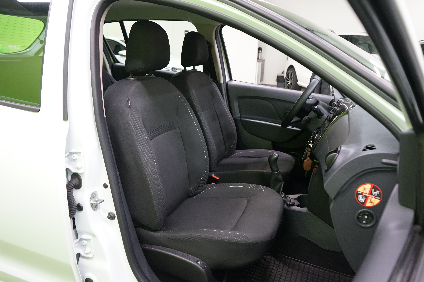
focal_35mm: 28
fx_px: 330
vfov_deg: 46.4
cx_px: 212
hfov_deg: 65.5
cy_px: 141
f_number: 5
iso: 4000
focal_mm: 28
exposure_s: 1/60
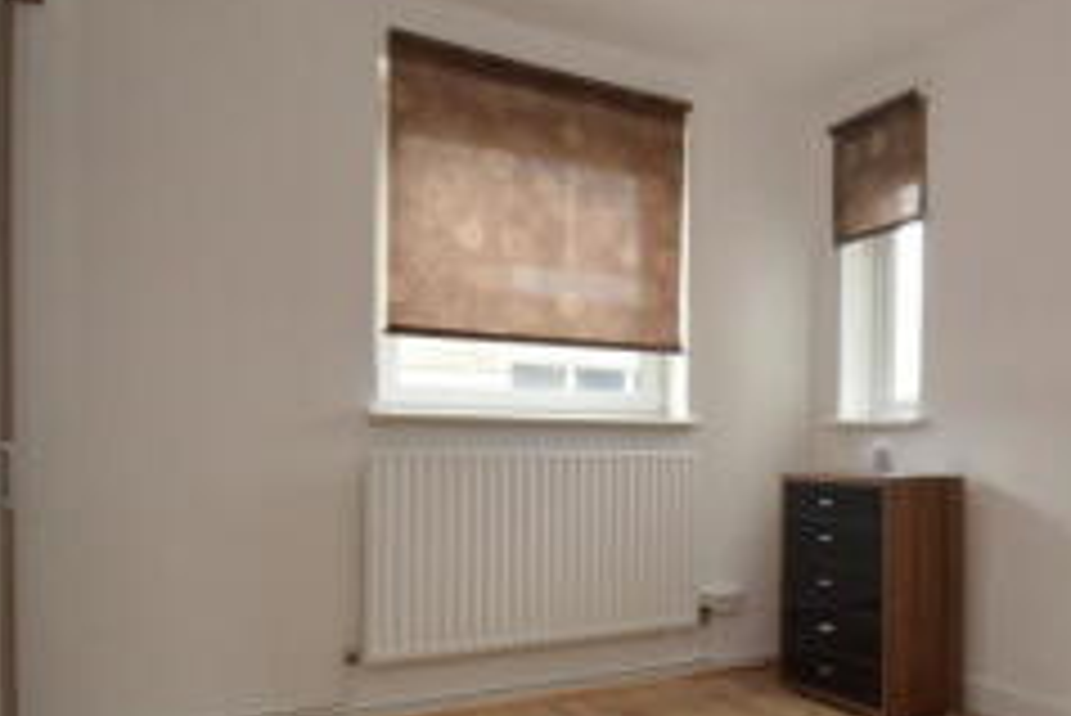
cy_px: 466
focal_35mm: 30
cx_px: 756
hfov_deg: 59.7
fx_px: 893
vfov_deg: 43.2
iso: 1250
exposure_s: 1/60
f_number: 3.5
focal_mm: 10
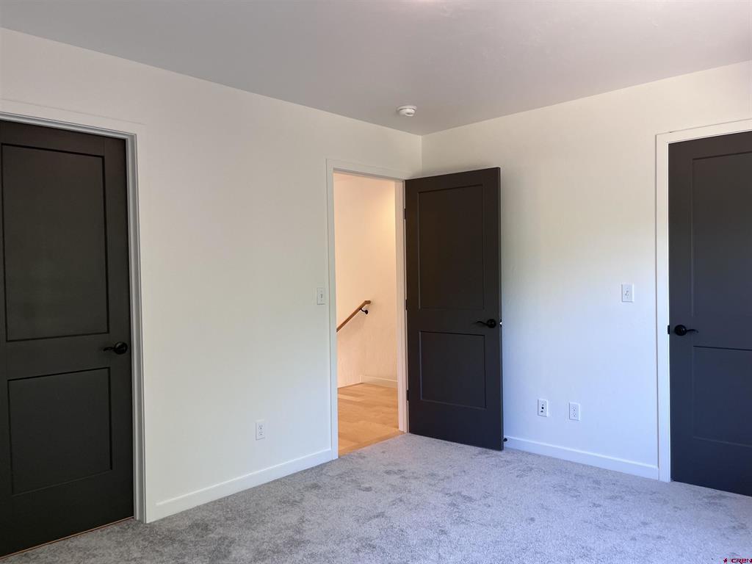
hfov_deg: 67.3
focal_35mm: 26
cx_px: 376
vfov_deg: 53.1
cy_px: 282
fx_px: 565
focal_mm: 5.1
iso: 125
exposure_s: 1/120
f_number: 1.6
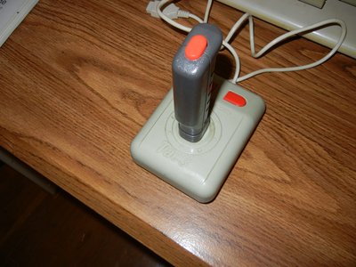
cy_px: 134
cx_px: 178
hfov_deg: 60.0
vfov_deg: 46.8
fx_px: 309
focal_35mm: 30
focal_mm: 5.4
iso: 200
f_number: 3.5
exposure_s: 1/30
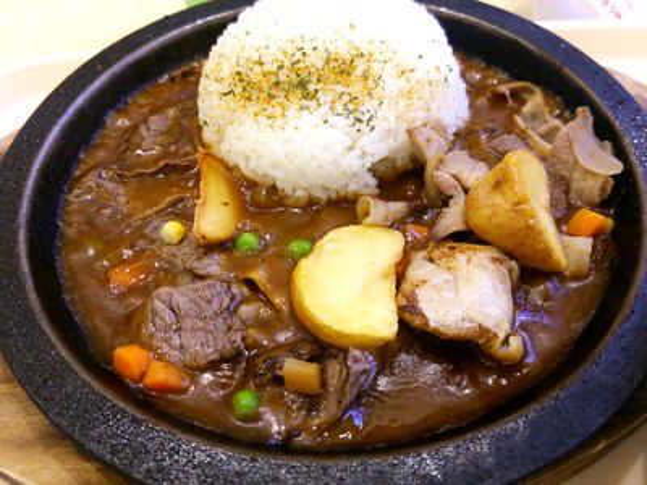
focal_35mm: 30
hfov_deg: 60.0
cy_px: 242
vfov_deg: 46.8
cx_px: 324
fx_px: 561
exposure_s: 1/44
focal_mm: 4.06
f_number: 1.94
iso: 100
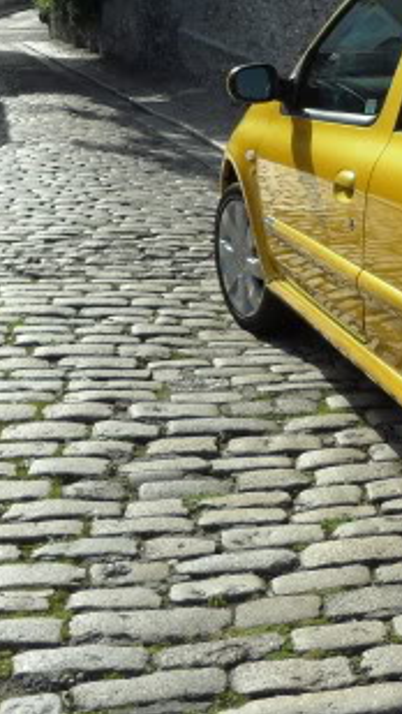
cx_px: 467
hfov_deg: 18.8
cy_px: 180
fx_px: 1155
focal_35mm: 61
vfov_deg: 33.7
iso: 80
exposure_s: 1/750
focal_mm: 4.9
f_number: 3.5
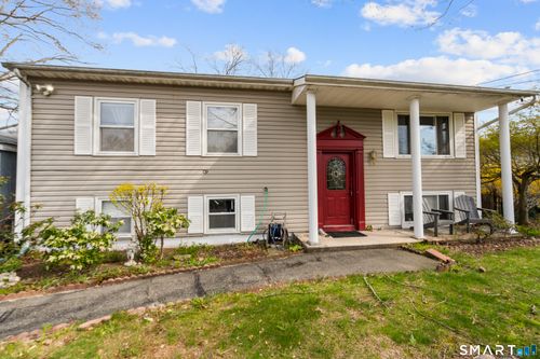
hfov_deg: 96.8
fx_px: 240
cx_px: 270
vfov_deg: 73.7
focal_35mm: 16
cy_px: 180
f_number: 9
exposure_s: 1/25
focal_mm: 16
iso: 200
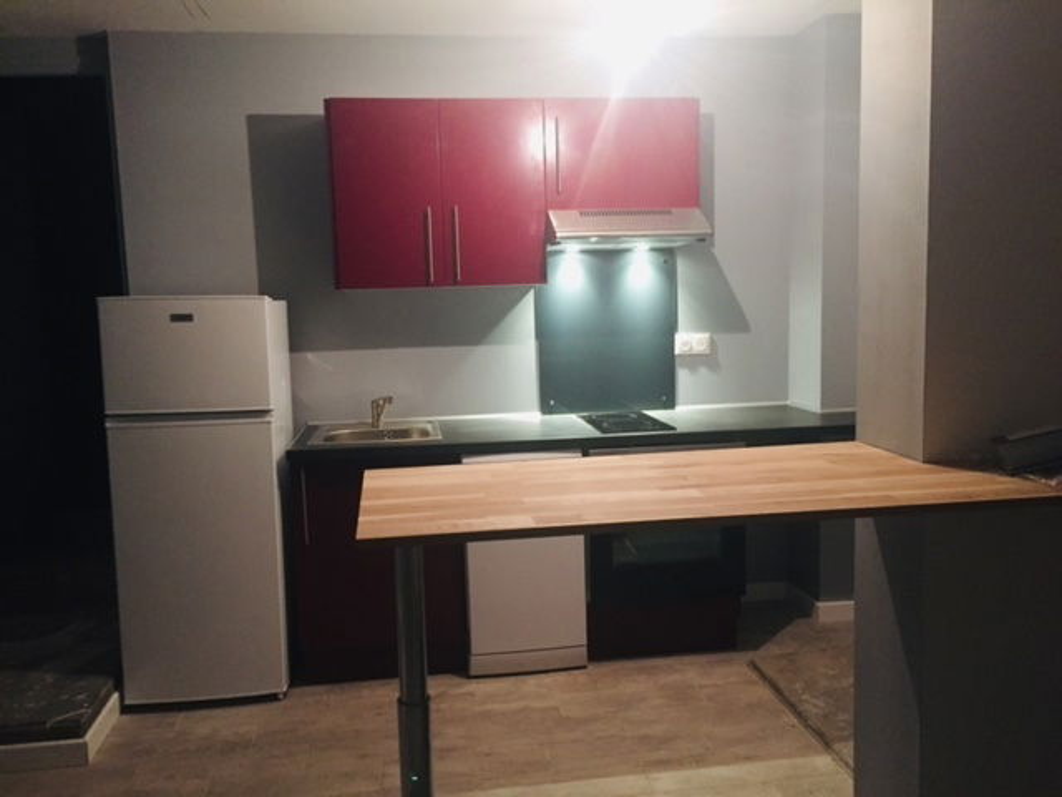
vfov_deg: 48.2
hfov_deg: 61.7
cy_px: 398
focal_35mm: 29
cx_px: 531
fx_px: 890
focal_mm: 4.15
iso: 250
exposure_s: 1/20
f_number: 2.2
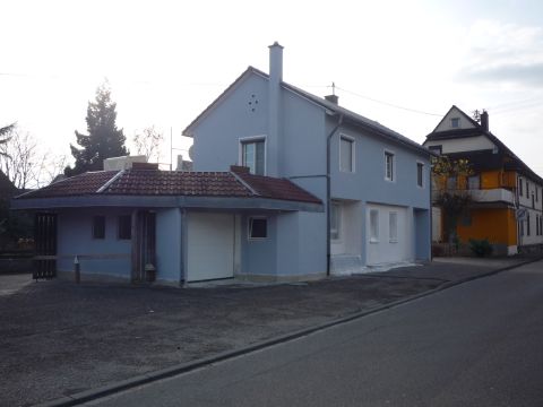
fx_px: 502
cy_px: 204
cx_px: 272
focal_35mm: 32
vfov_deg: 44.2
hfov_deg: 56.8
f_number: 4
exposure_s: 1/400
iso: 100
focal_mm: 5.2
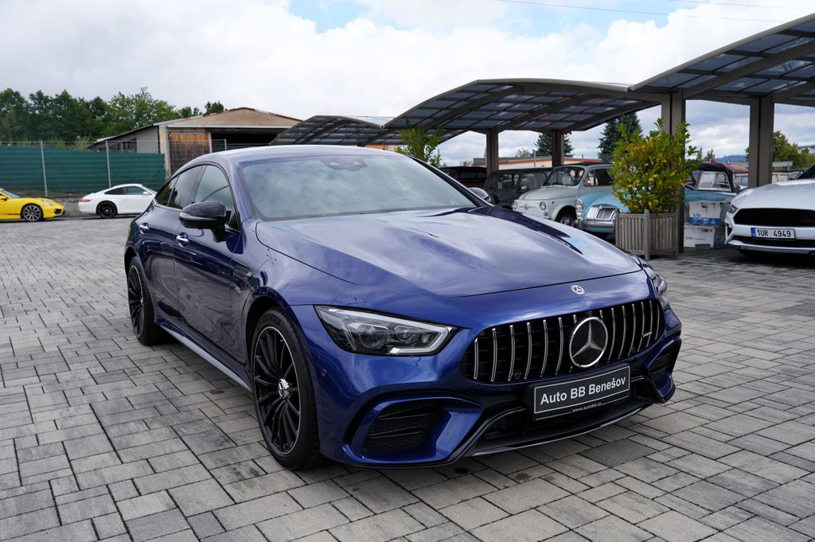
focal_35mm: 32
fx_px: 724
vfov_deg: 41.1
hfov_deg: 58.8
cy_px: 271
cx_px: 408
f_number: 7.1
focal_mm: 32
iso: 100
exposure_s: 1/250
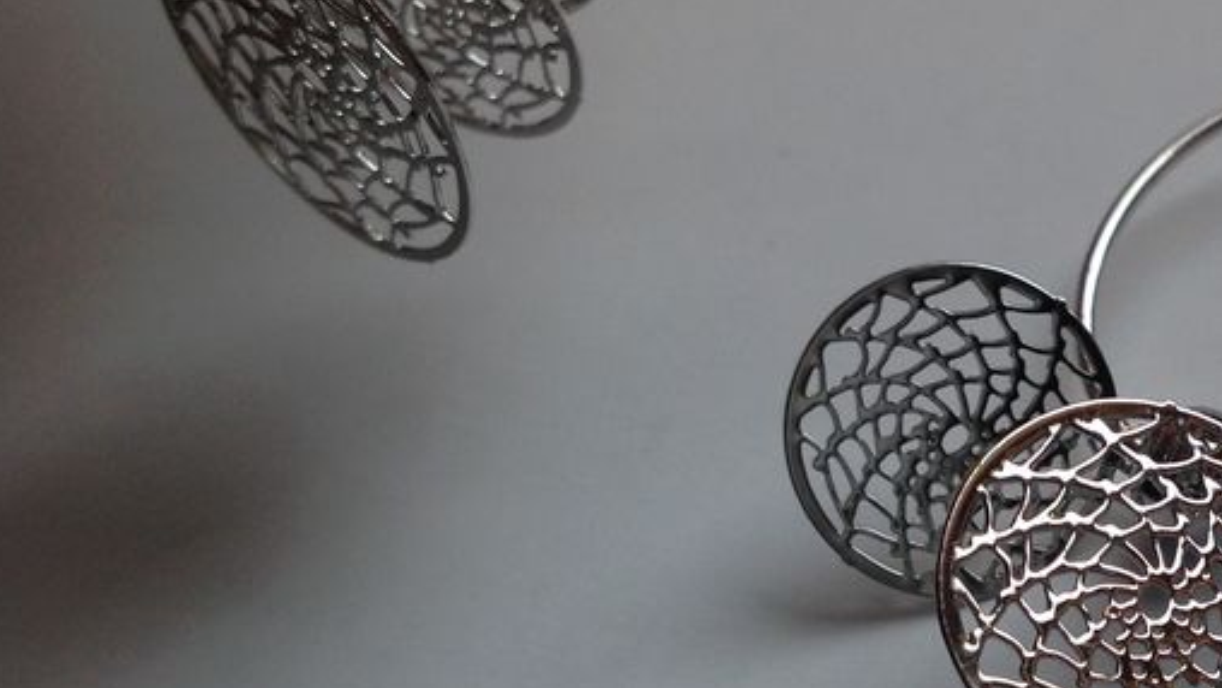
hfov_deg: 26.9
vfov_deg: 16.1
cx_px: 1186
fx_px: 2431
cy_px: 427
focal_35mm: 75
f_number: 2.4
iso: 50
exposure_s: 1/265
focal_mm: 4.28
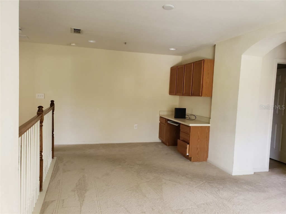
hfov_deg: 67.3
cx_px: 143
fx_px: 215
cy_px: 107
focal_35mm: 26
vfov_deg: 53.1
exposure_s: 1/15
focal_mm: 4.3
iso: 250
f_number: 2.4
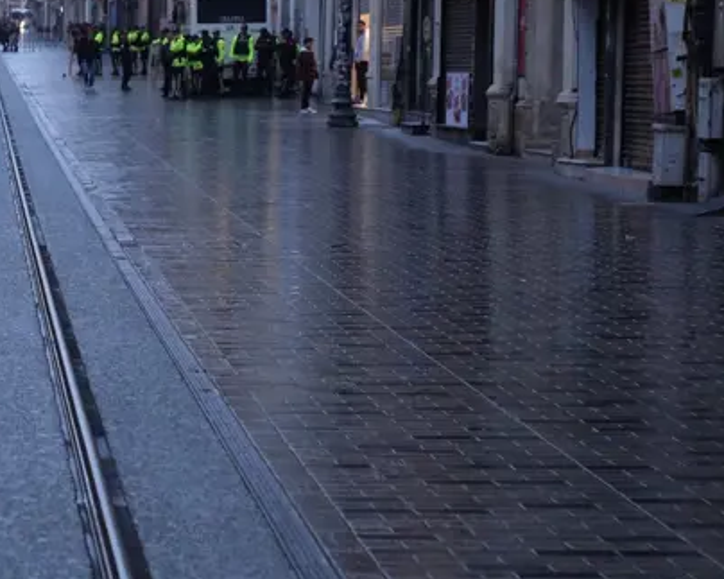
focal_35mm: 143
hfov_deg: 13.3
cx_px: -27
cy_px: 247
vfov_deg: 10.8
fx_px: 3063
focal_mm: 70
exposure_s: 1/320
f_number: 3.2
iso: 1250
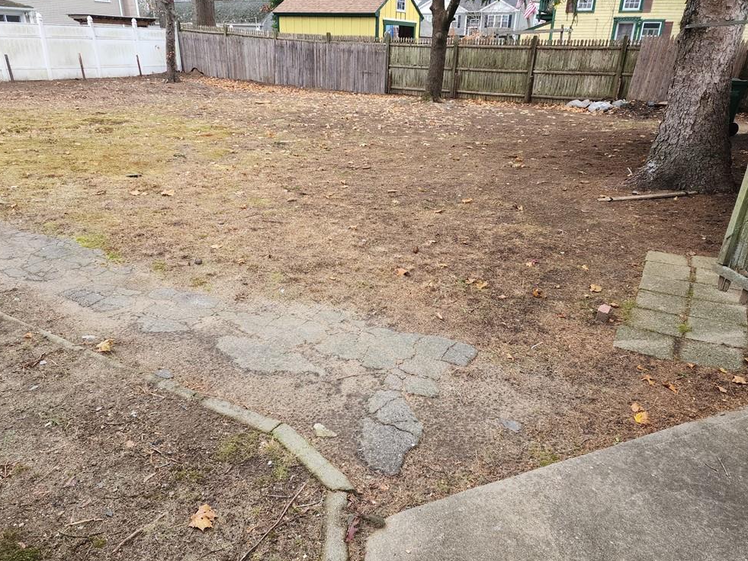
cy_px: 271
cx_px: 381
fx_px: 519
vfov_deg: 56.8
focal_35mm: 24
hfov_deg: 71.6
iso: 125
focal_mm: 6.4
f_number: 1.8
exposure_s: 1/180
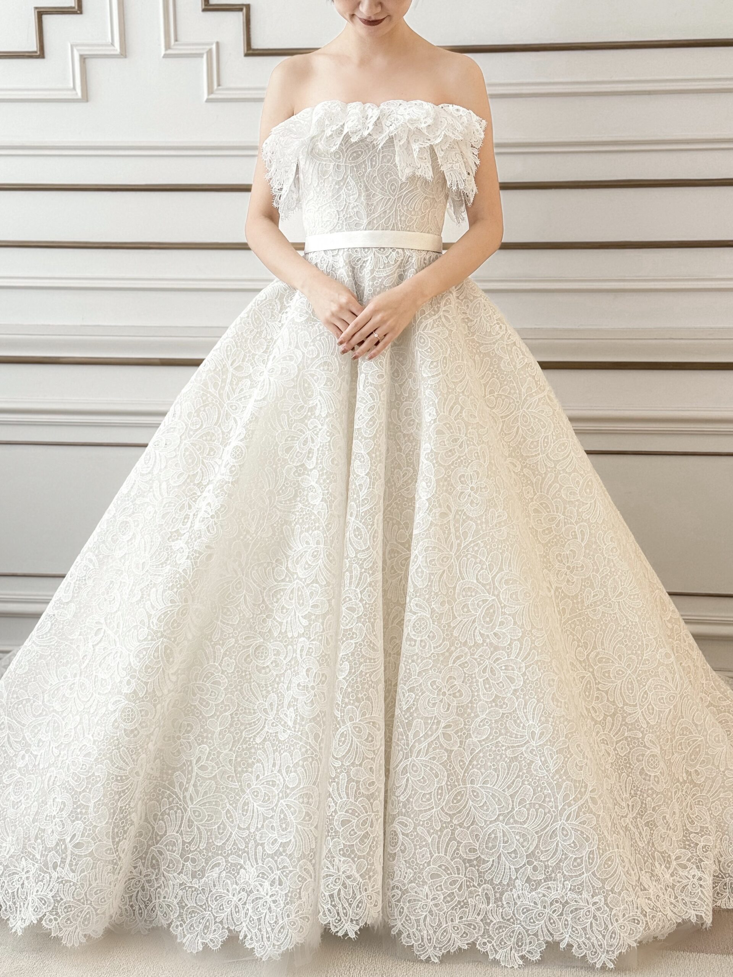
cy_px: 488
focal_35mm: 48
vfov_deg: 39.7
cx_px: 366
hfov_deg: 30.3
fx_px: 1355
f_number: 1.8
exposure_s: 1/60
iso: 80
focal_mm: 6.86
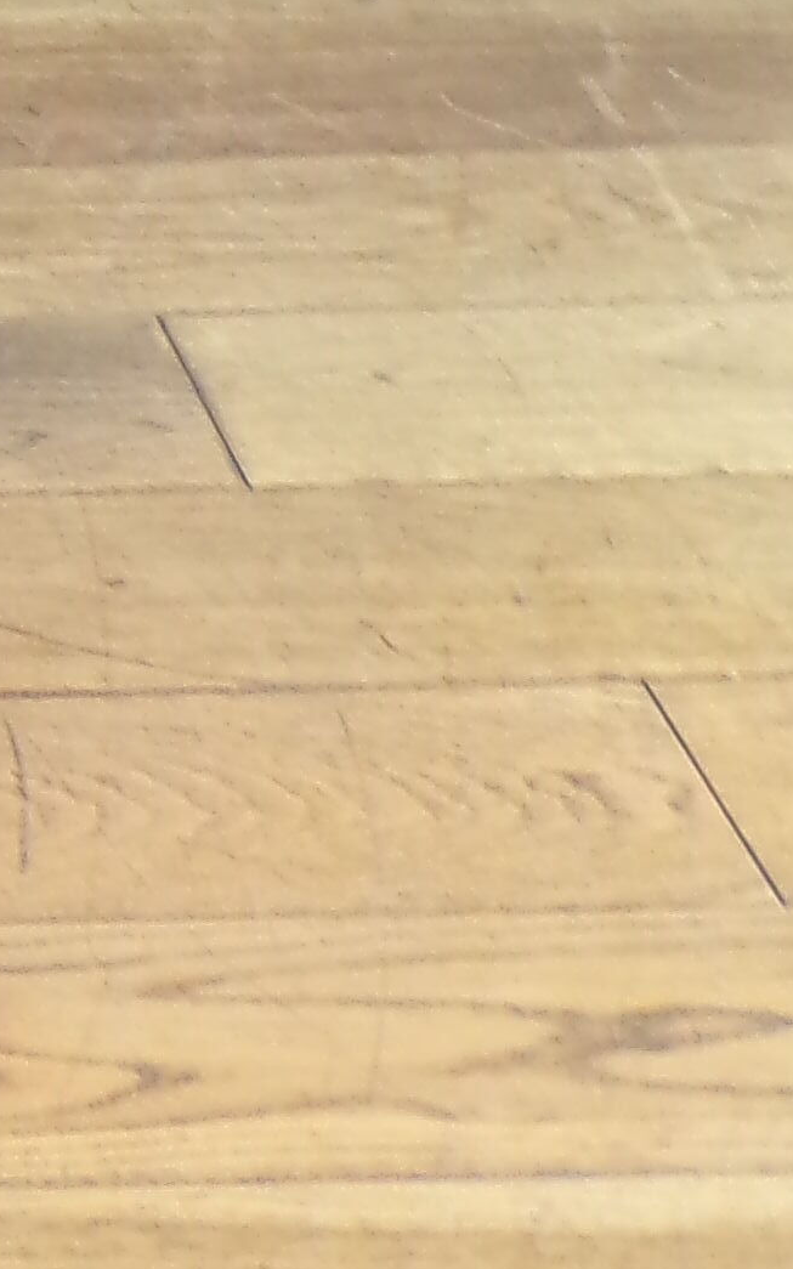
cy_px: -1444
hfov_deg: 7.1
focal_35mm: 173
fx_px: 5983
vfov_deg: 10.8
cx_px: -1216
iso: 235
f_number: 3.3
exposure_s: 1/17
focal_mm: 6.6
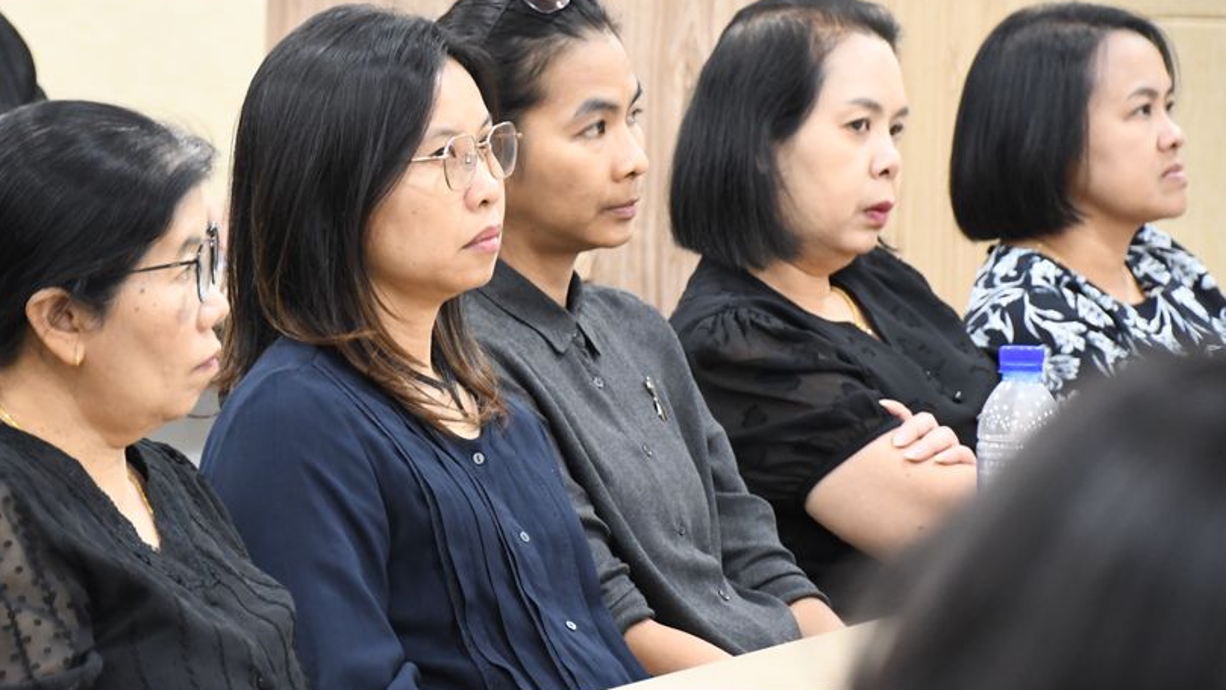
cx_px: 467
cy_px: 325
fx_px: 8062
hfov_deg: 8.7
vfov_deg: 4.9
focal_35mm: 248
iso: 3200
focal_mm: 125
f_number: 6
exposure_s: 1/40
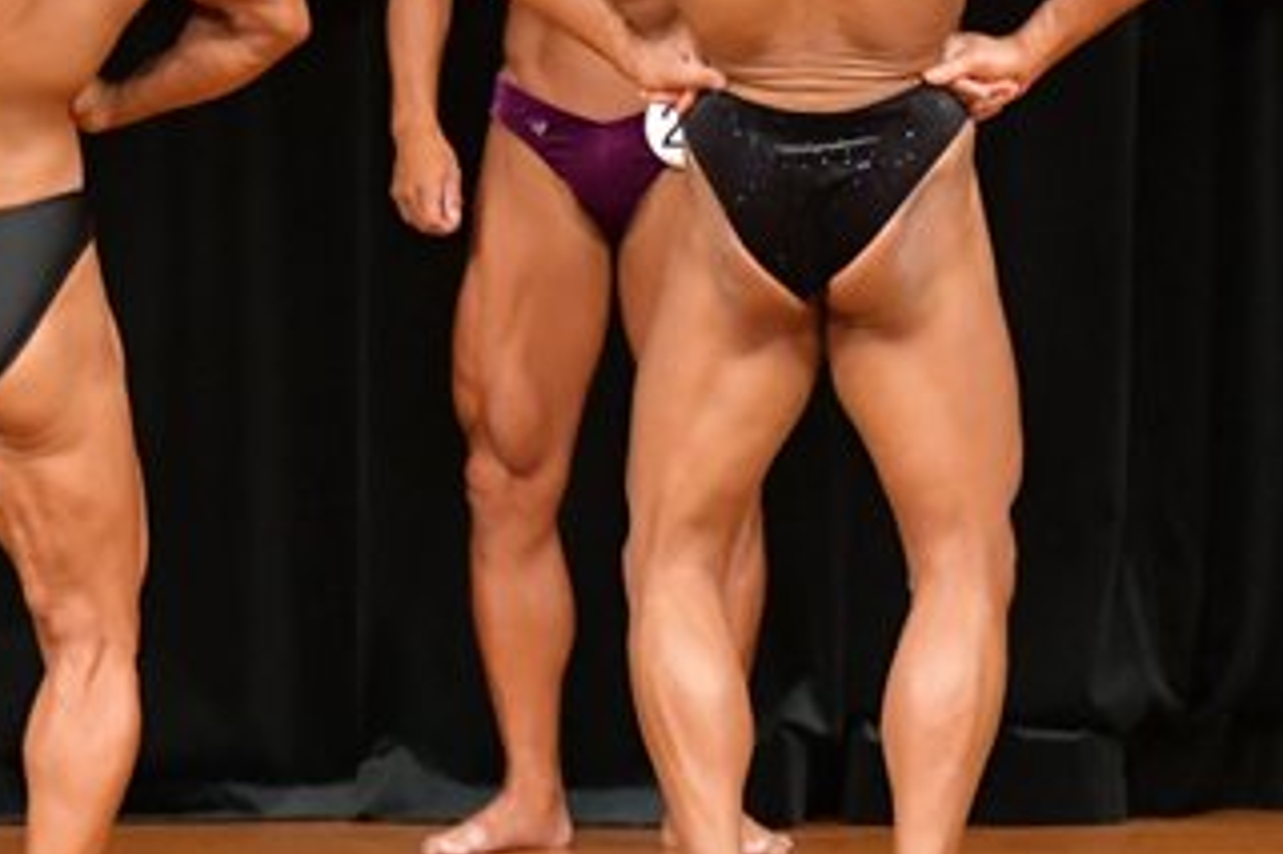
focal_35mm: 618
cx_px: 788
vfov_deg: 2.2
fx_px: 22013
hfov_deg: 3.3
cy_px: 208
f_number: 5.6
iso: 6400
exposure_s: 1/400
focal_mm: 170
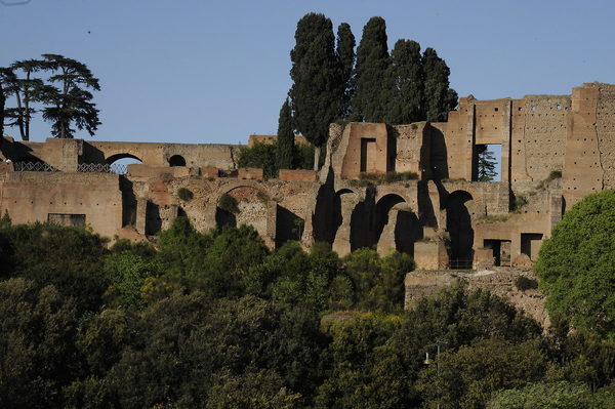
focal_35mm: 120
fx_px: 2048
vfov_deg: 11.4
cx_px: 308
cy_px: 204
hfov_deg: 17.1
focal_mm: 120
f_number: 22
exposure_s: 1/640
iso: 1600
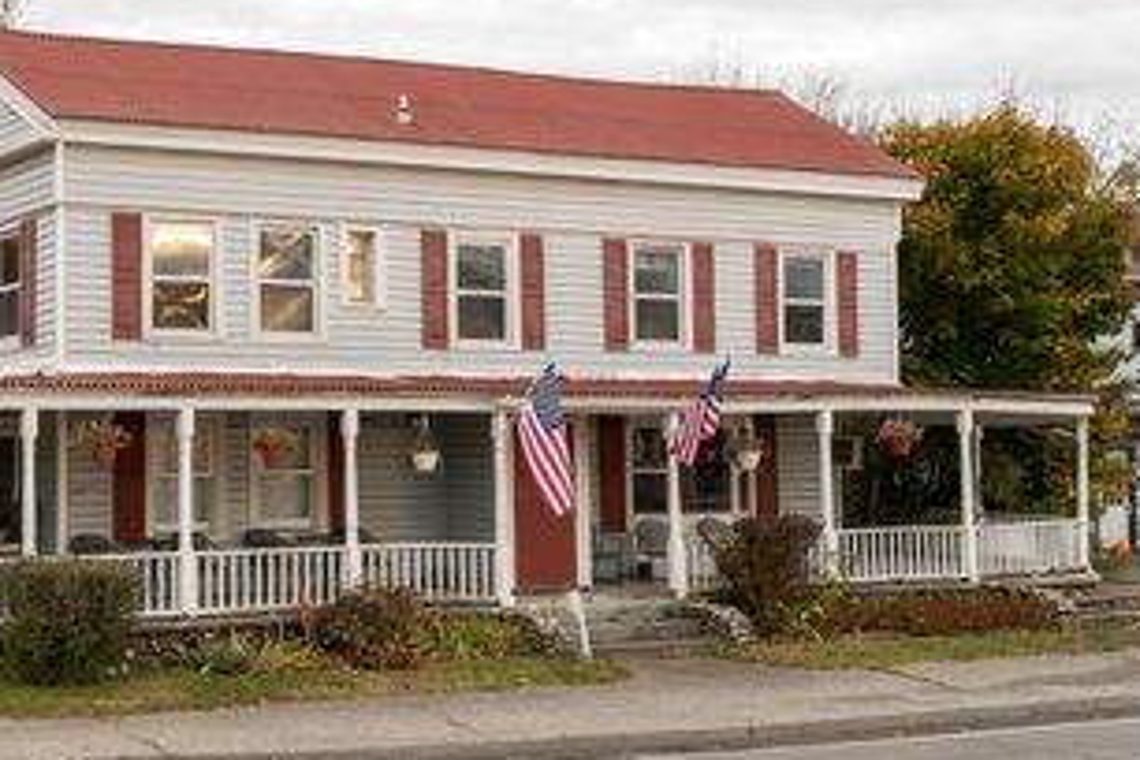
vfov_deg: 20.3
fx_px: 2122
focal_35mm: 67
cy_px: 266
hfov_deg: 29.6
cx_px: 276
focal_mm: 41
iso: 400
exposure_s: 1/5
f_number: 16
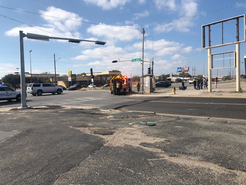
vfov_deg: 49.7
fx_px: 199
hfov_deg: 63.4
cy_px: 92
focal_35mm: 28
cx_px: 123
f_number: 1.8
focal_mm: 3.99
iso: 20
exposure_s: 1/3205
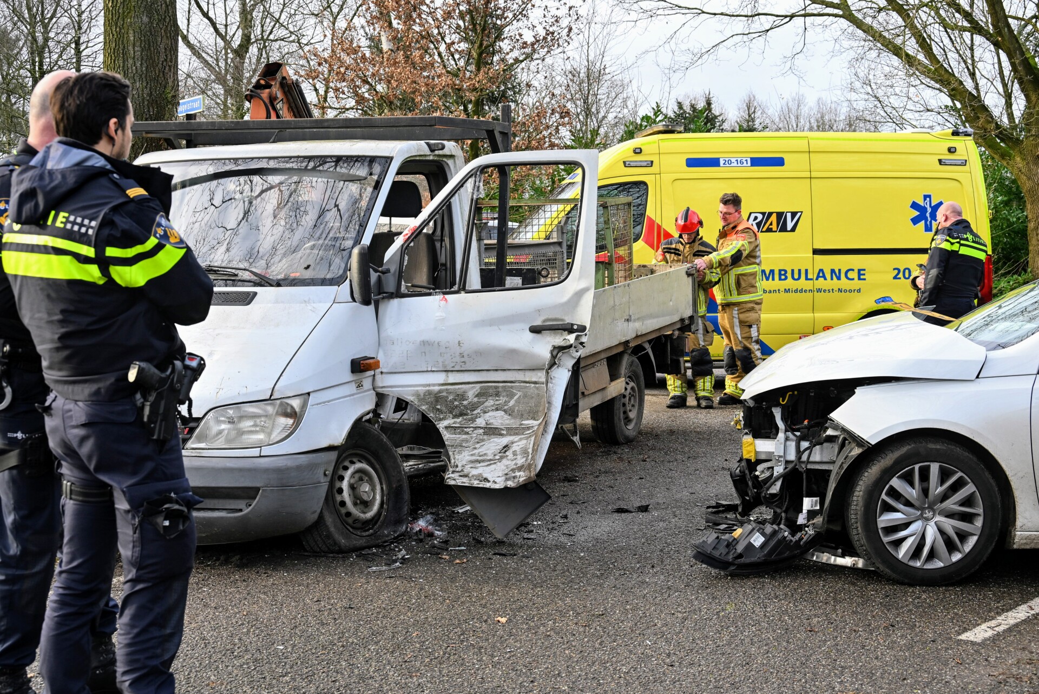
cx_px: 520
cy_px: 347
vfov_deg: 27.6
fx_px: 1415
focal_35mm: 49
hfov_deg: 40.3
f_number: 8
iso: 500
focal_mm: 49
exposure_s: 1/125
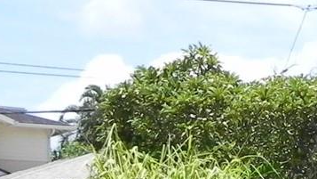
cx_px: 459
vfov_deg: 9.2
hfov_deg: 15.7
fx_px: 1068
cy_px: 291
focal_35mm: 127
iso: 160
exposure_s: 1/354
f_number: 6.3
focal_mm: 4.6
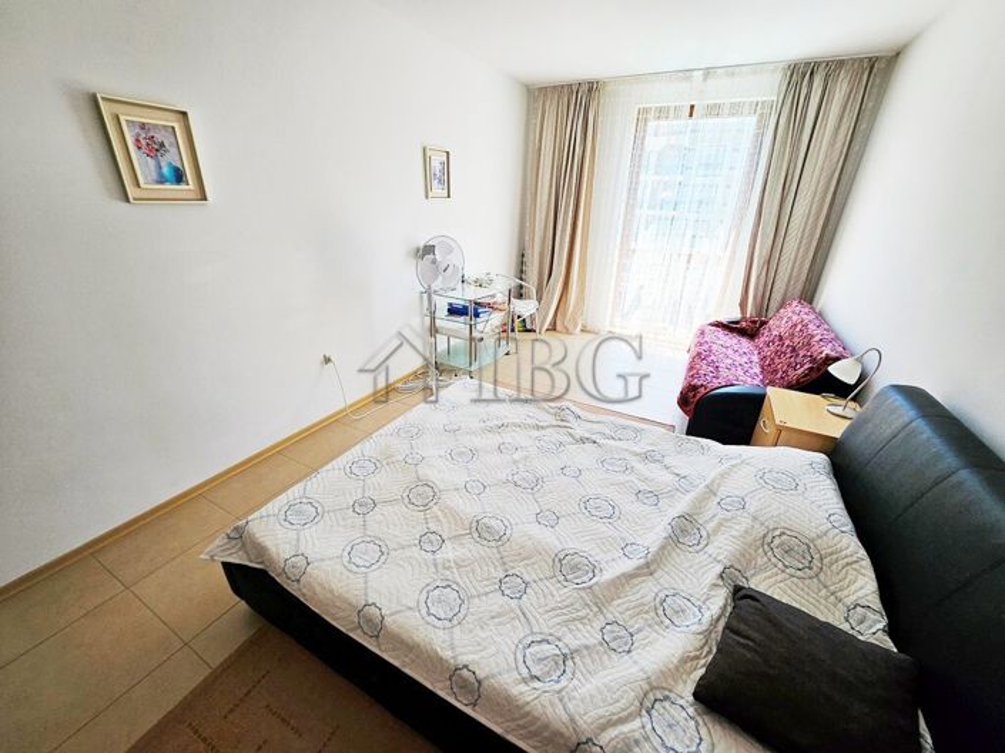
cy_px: 376
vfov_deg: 89.9
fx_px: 377
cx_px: 502
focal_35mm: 13
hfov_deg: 106.2
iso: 40
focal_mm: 1.7
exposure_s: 1/100
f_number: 2.2
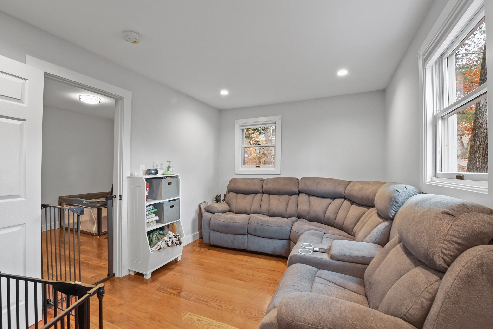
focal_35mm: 15
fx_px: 205
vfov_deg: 77.3
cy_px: 164
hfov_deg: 100.4
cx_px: 246
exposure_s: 1/2.5
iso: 1000
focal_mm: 10
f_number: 8
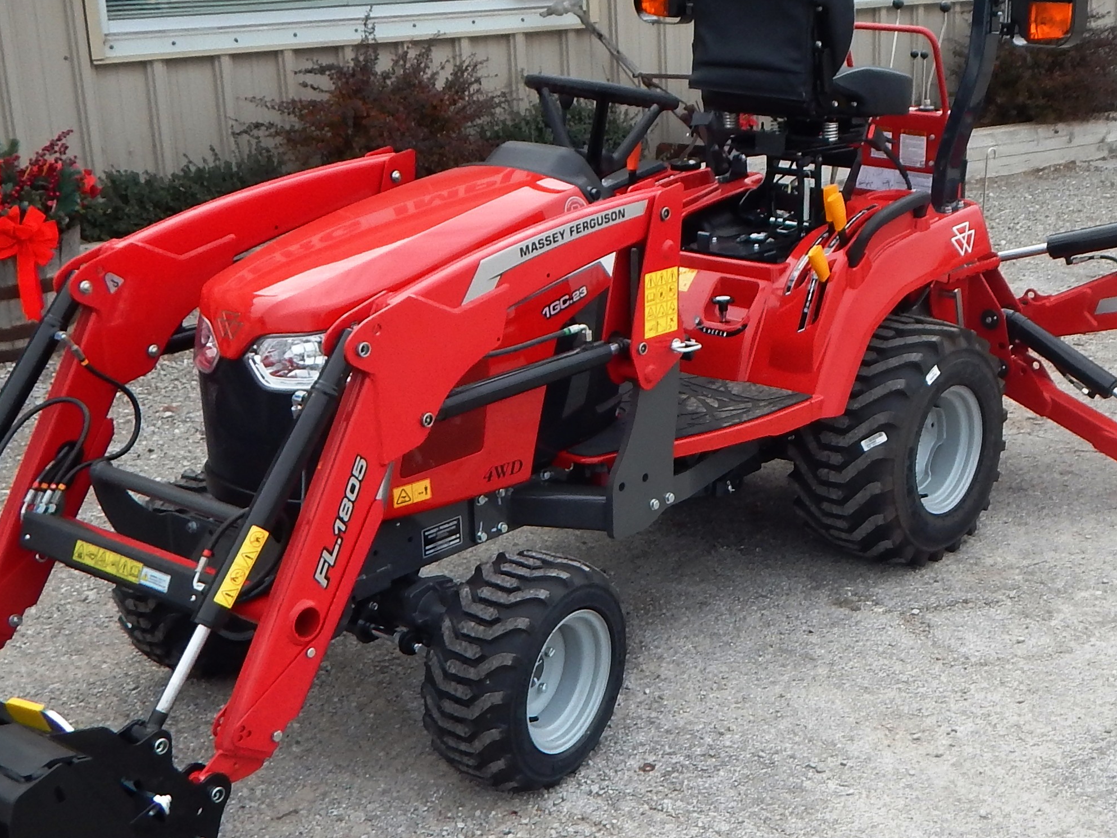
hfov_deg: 37.0
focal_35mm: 51
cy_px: 387
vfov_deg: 28.6
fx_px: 1646
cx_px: 761
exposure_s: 1/200
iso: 125
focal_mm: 4
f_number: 3
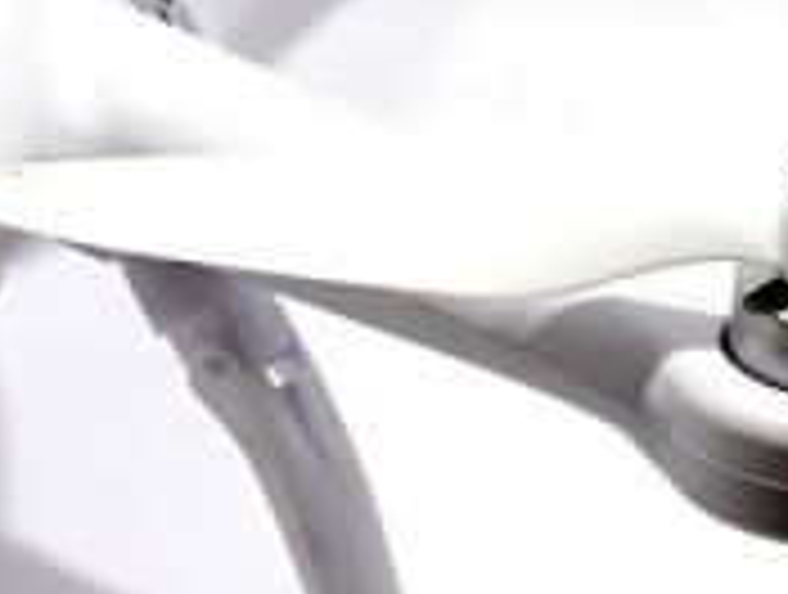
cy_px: -115
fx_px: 3695
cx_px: -194
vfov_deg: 9.1
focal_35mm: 162
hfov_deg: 11.9
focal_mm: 6.64
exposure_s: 1/160
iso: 200
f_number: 4.7
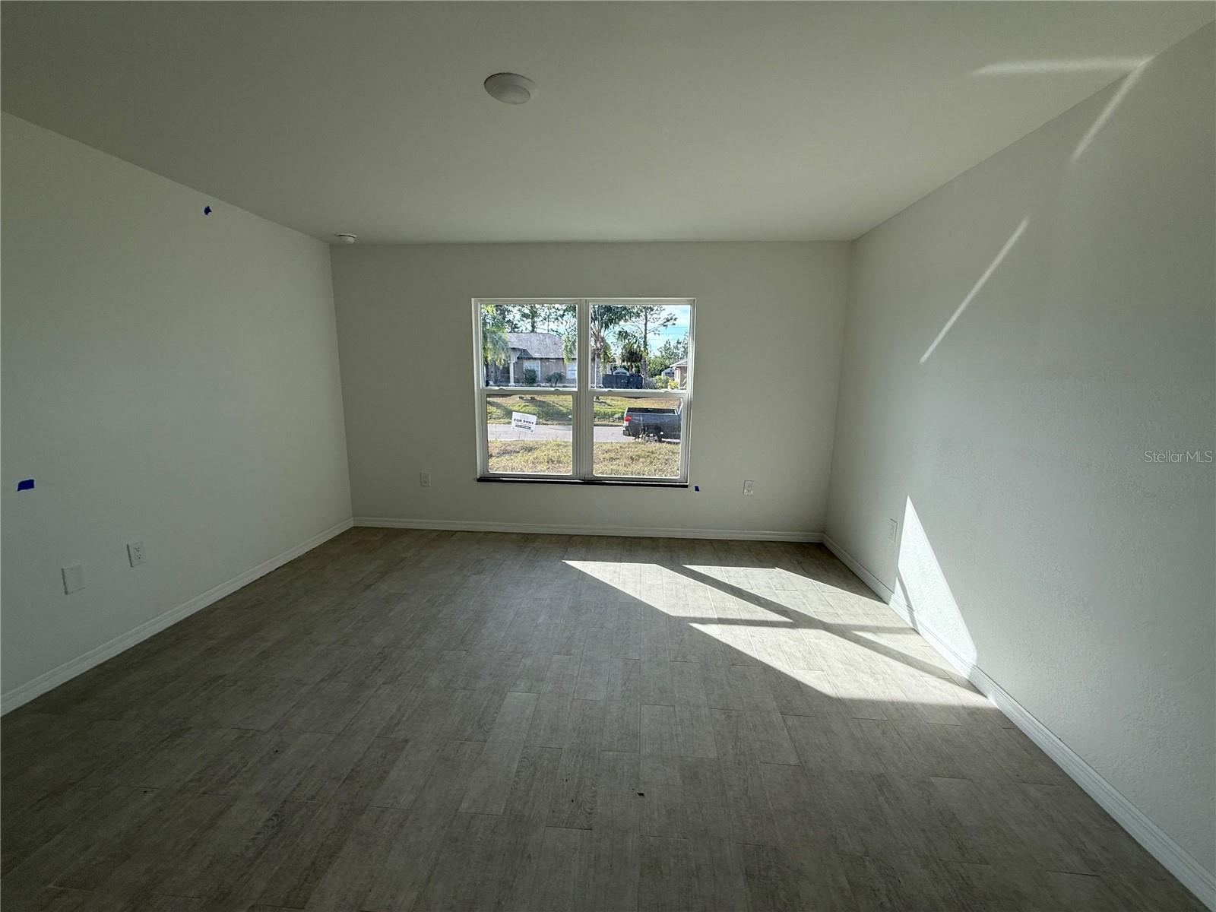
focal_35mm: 14
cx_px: 608
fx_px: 492
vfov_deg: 85.7
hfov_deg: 102.1
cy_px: 456
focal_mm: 2.22
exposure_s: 1/475
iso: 64
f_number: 2.2
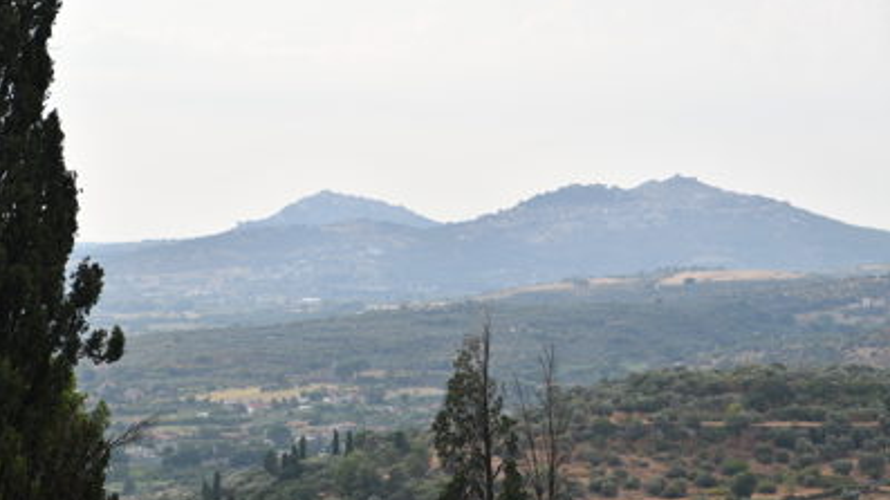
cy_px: 290
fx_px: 2619
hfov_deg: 19.3
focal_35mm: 111
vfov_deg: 10.9
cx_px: 446
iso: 100
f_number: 5.3
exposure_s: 1/320
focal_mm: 70
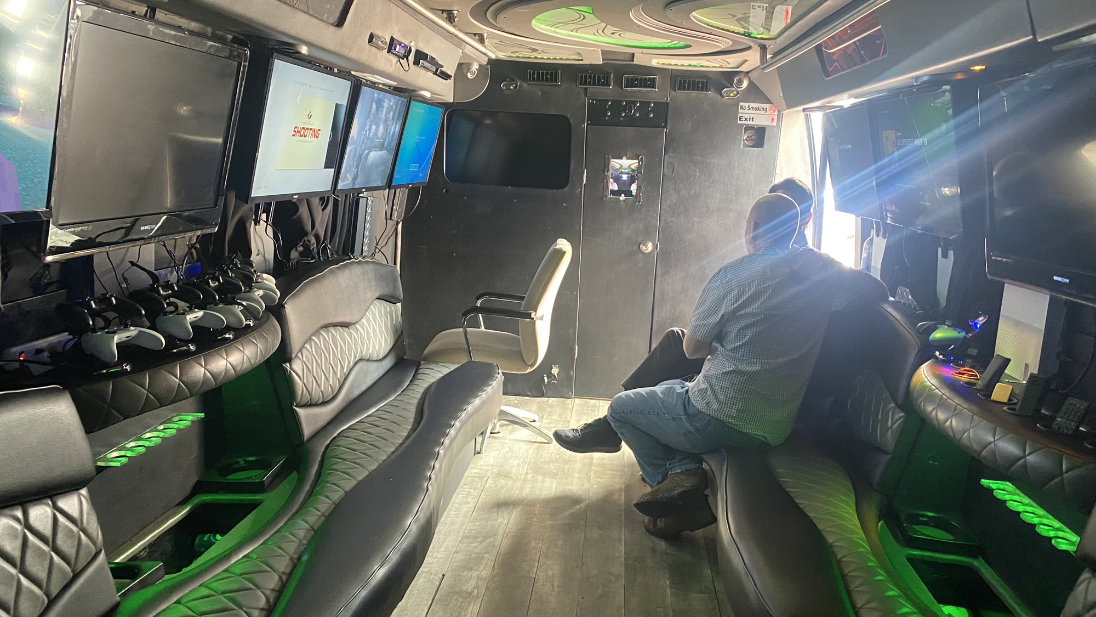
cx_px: 561
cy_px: 382
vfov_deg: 39.9
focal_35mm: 29
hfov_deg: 66.1
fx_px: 843
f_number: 1.8
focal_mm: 4.25
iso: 500
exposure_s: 1/40
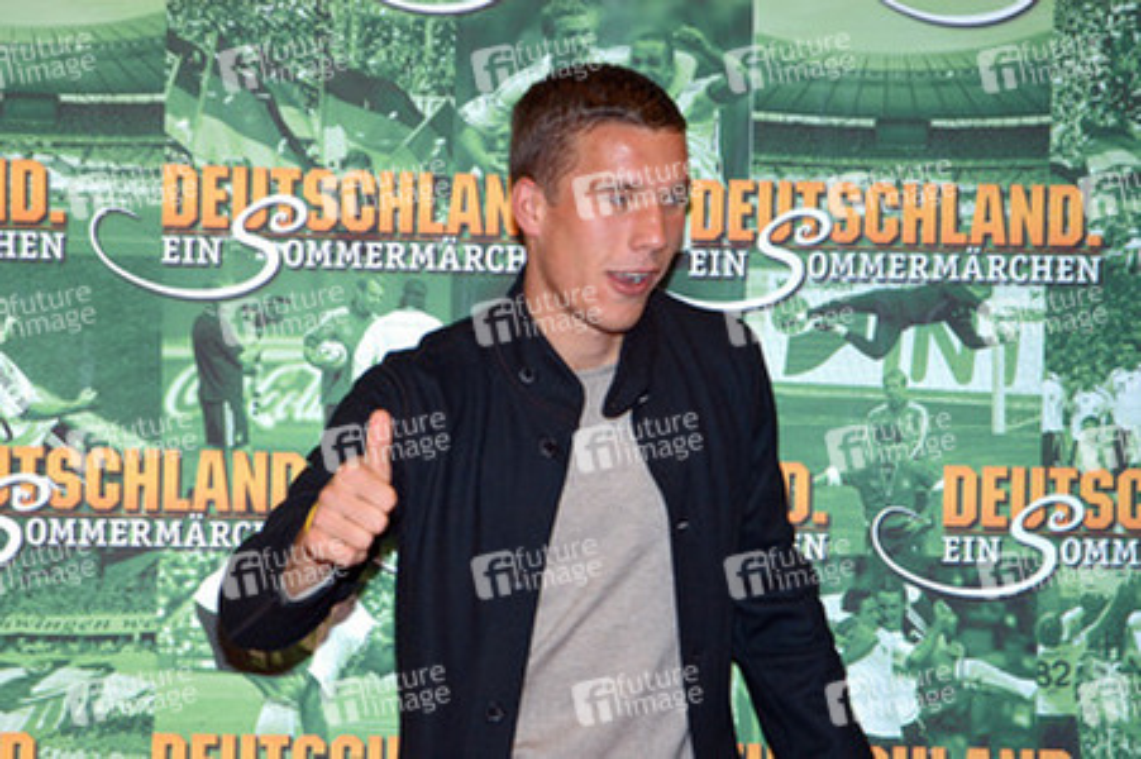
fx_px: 4275
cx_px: 570
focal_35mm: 135
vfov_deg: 10.1
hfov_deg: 15.2
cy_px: 380
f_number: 5.6
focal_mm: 90
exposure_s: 1/160
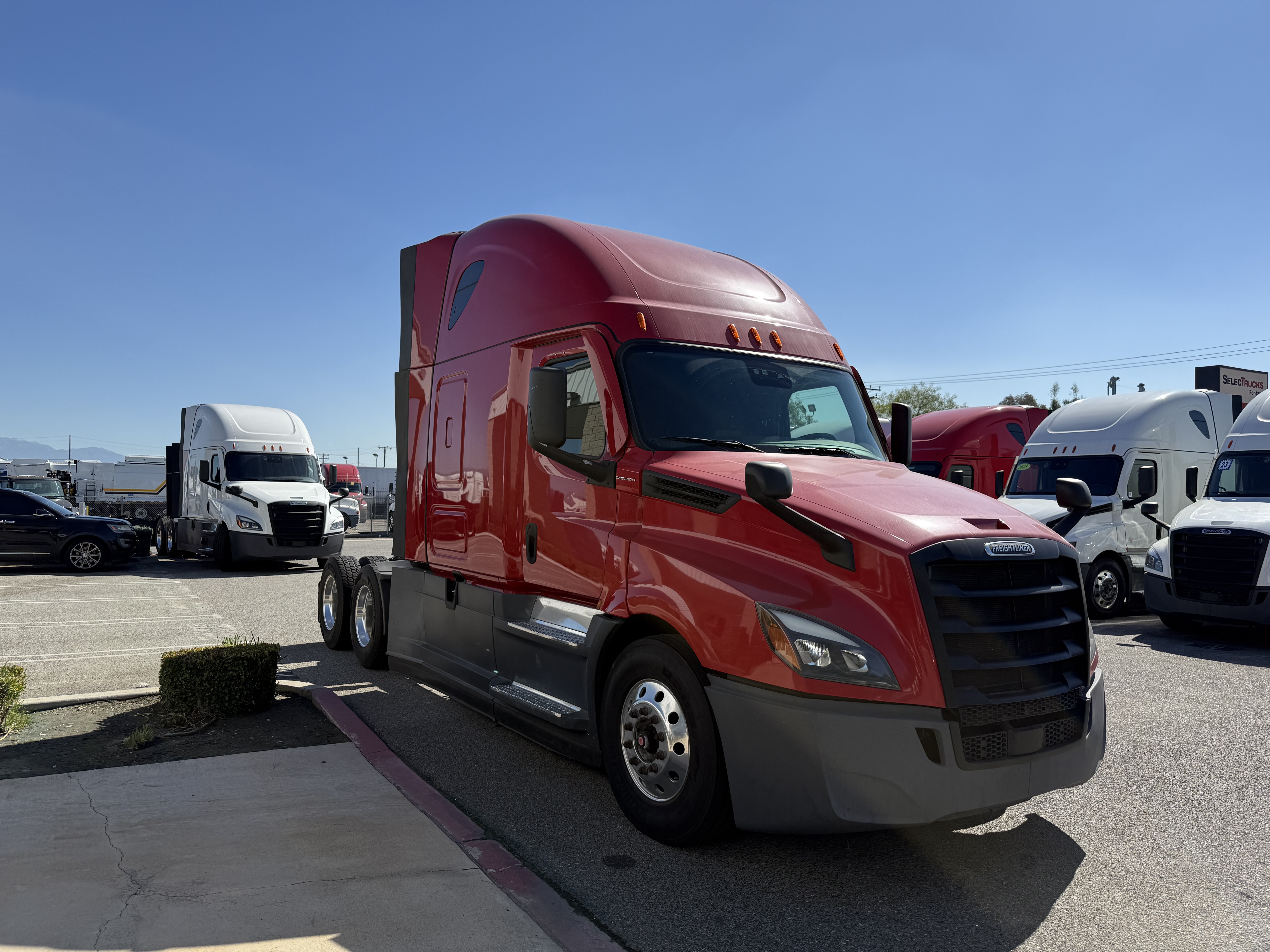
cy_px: 476
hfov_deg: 71.6
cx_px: 635
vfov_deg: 56.8
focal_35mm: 24
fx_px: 881
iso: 80
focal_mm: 6.76
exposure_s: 1/5714
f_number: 1.78
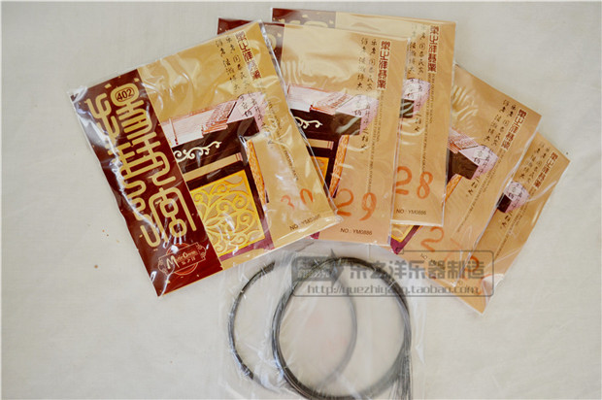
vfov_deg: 39.9
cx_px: 301
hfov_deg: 57.3
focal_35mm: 33
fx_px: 551
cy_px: 200
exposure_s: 1/60
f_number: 4
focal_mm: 22
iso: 400
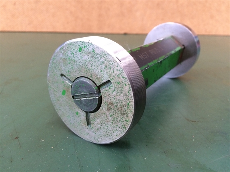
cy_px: 86
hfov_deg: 61.7
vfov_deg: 48.2
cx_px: 115
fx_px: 193
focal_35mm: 29
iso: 160
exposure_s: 1/30
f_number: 2.2
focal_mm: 4.15
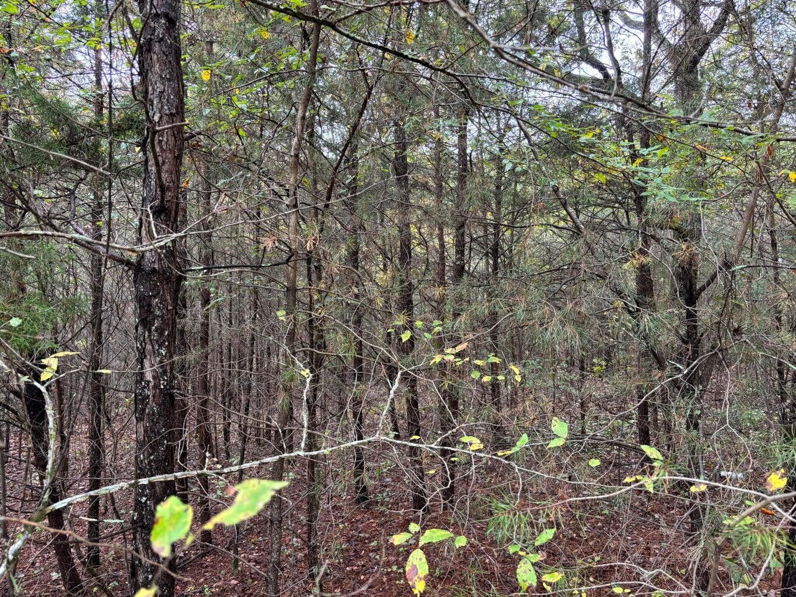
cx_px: 398
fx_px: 598
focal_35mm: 26
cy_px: 298
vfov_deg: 53.1
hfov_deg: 67.3
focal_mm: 5.96
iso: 125
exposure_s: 1/115
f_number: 1.6
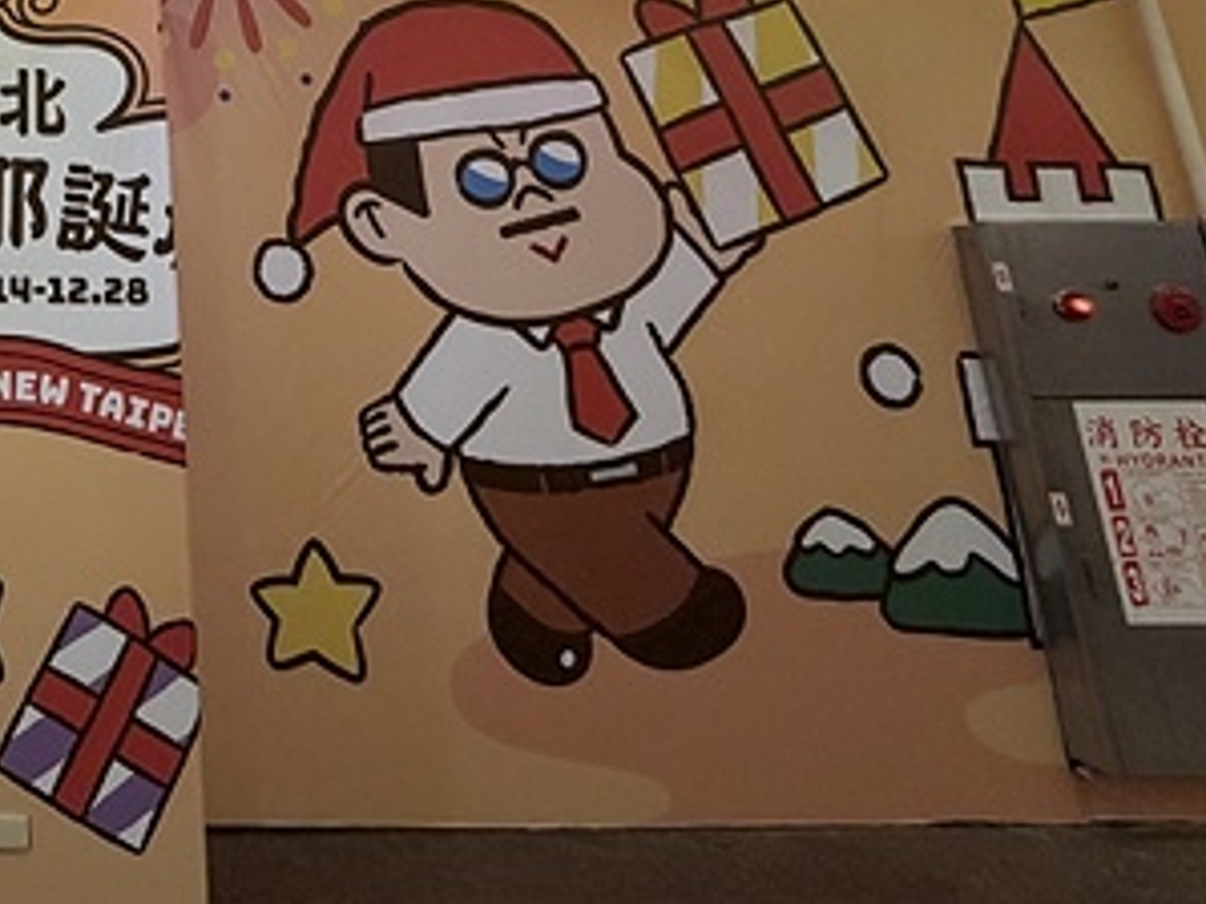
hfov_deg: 47.6
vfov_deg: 40.5
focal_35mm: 30
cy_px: -16
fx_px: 1045
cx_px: -48
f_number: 2.2
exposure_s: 1/120
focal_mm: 2.22
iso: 200
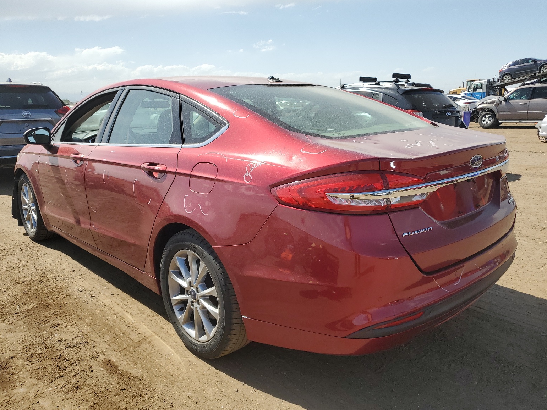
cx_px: 270
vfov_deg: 51.4
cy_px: 203
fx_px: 427
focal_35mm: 27
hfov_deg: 65.3
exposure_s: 1/3333
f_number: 1.5
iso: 50
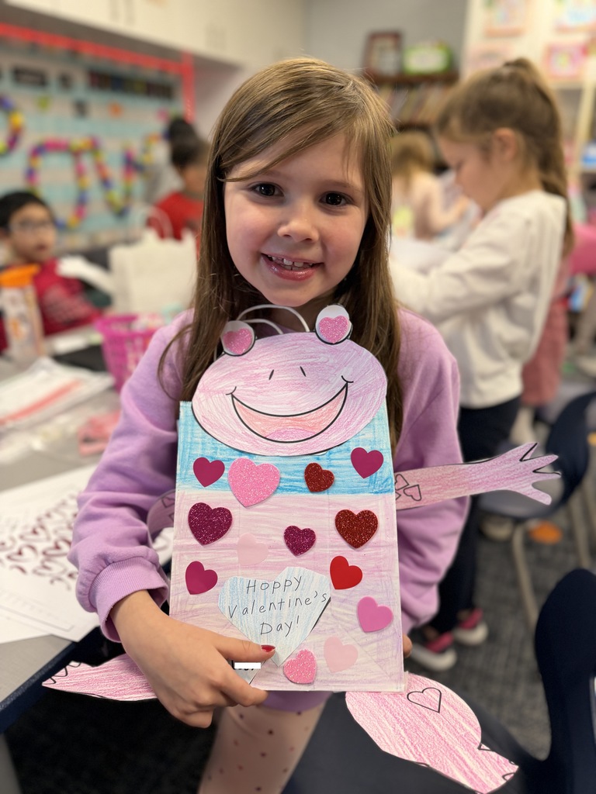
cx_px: 298
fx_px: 551
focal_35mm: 24
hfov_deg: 56.8
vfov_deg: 71.6
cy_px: 397
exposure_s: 1/50
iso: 200
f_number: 1.78
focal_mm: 6.76
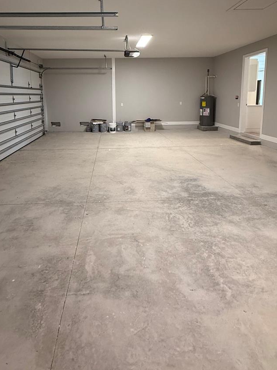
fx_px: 213
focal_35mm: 20
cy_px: 122
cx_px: 116
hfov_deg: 65.5
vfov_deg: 79.0
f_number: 2.2
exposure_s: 1/60
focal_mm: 2.22
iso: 250
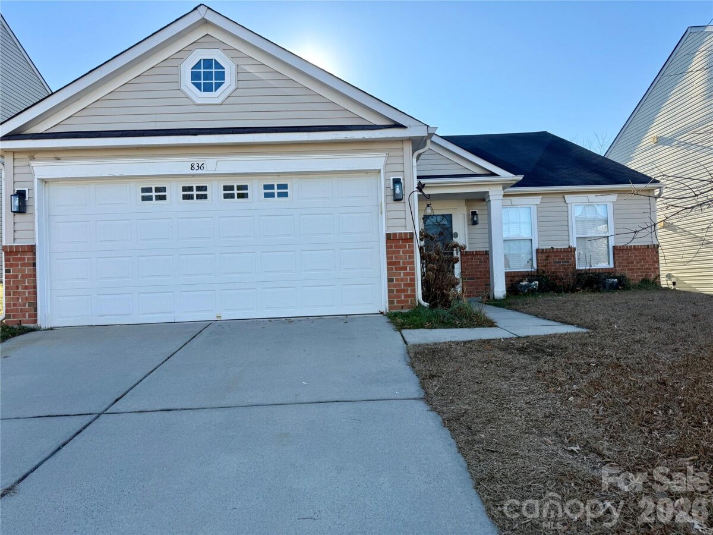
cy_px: 268
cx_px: 356
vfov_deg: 56.8
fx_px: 494
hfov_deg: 71.6
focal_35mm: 24
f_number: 1.78
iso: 100
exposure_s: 1/2525
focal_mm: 6.76
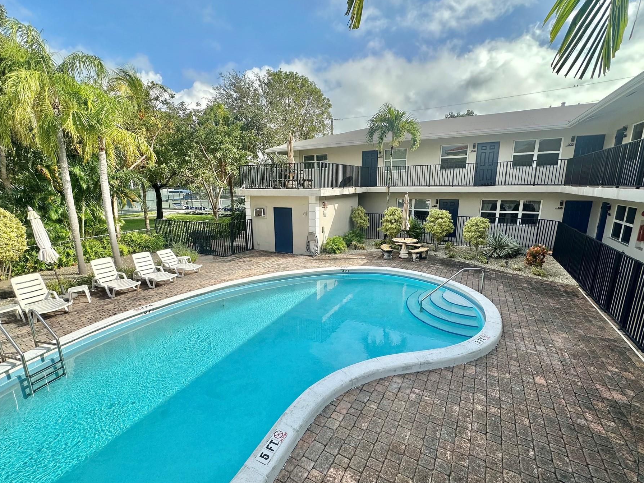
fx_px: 298
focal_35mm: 16
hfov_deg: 94.5
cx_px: 317
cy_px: 252
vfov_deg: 78.1
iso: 50
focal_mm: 2.22
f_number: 2.2
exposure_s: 1/1247
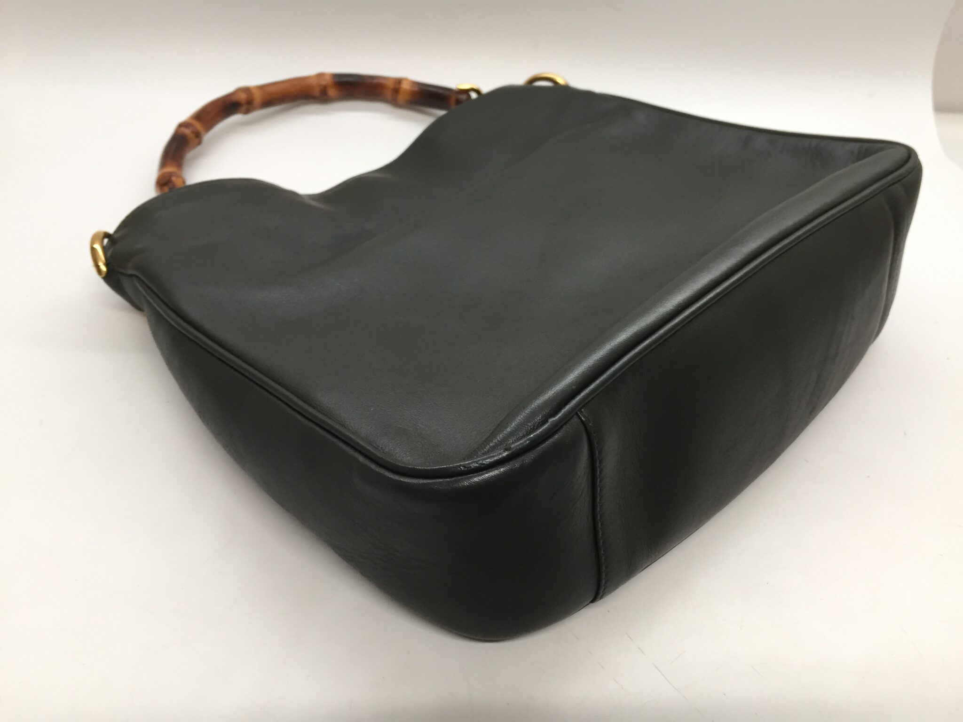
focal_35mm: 29
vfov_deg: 48.2
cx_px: 482
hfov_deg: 61.7
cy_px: 361
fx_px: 807
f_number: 2.2
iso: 50
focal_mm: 4.15
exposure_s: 1/30
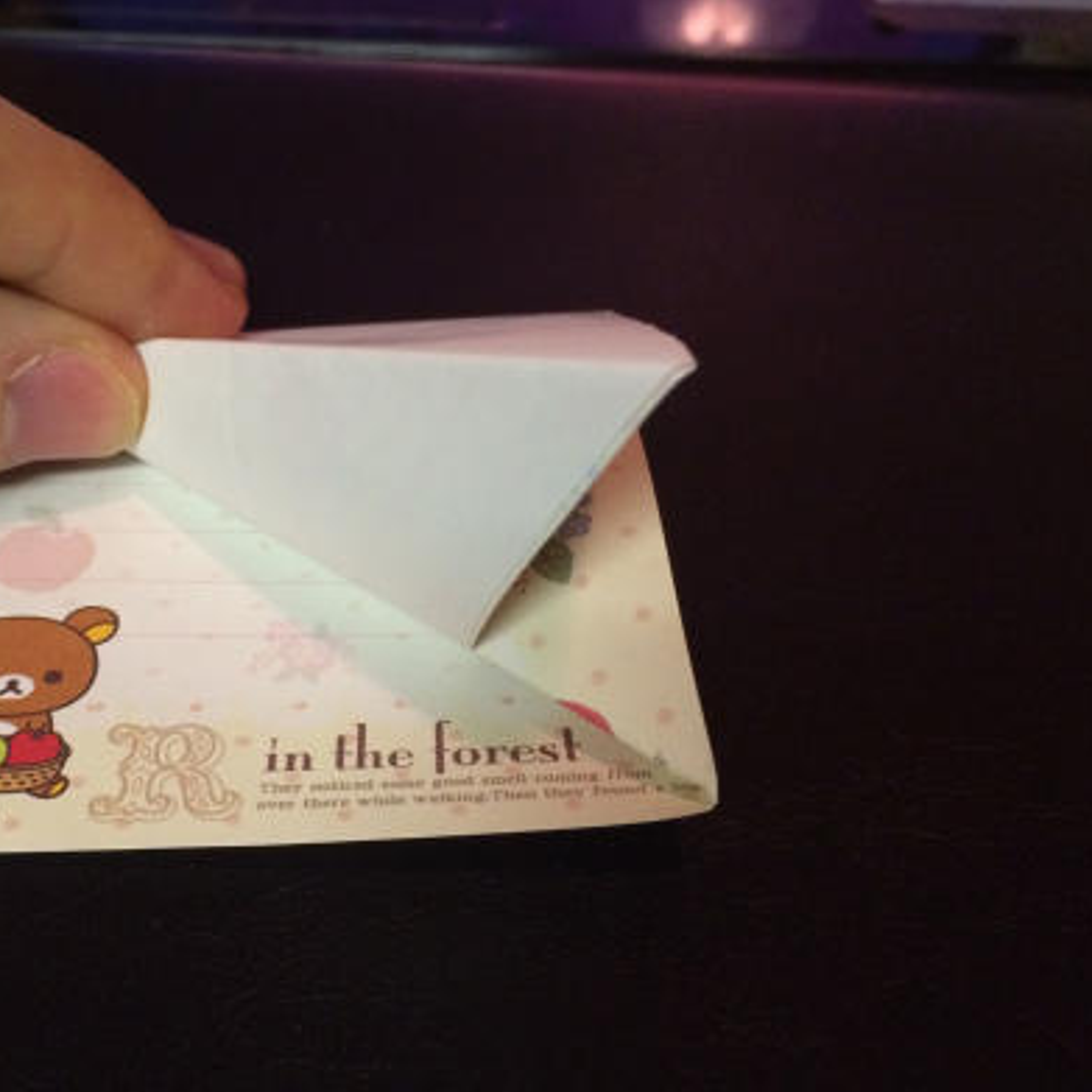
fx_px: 1356
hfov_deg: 43.0
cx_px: 330
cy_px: 560
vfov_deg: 43.9
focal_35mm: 38
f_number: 2.2
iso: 250
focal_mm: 4.15
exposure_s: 1/30
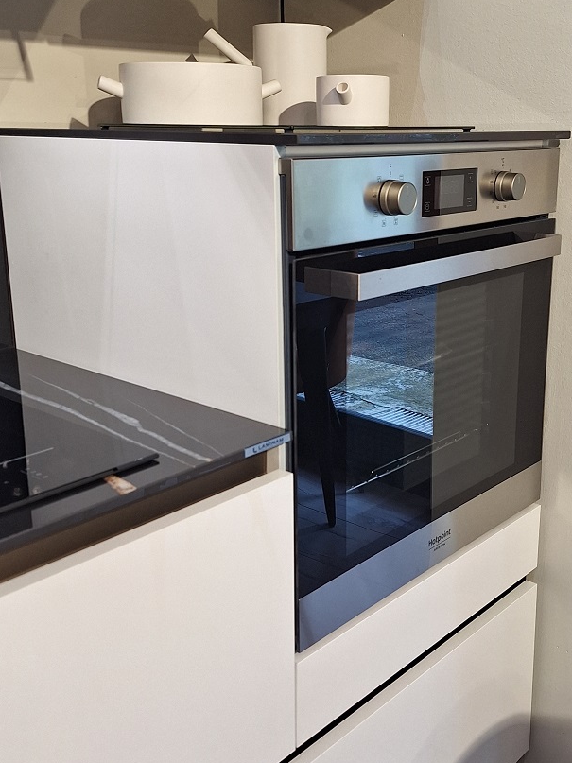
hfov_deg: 37.5
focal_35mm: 38
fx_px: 837
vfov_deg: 48.9
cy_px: 347
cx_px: 350
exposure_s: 1/50
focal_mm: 5.54
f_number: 1.8
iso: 40
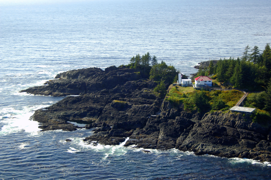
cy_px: 90
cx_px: 136
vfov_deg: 22.6
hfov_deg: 33.4
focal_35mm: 60
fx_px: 451
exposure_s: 1/1000
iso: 400
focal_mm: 40
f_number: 6
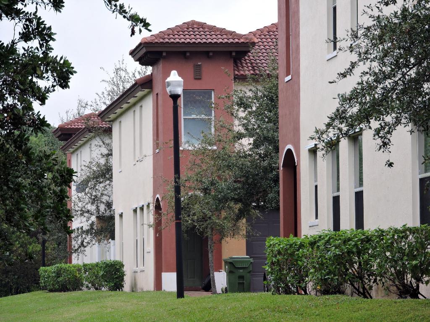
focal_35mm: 200
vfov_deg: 7.4
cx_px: 215
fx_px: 2484
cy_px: 161
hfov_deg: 9.9
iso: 100
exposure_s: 1/160
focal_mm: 35.7
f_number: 4.6
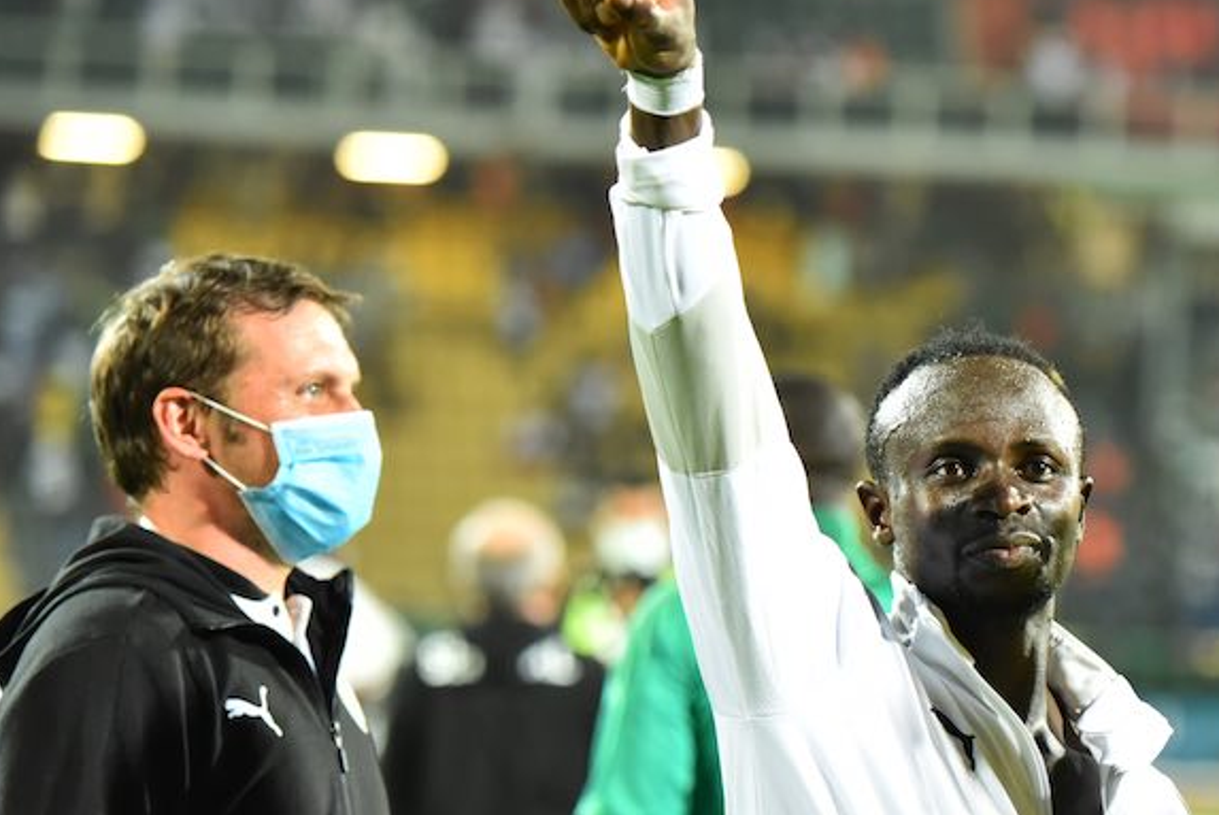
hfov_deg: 9.4
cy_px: 472
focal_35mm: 218
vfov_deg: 6.3
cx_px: 1053
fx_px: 7387
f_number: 2.8
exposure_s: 1/640
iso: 4000
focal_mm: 125
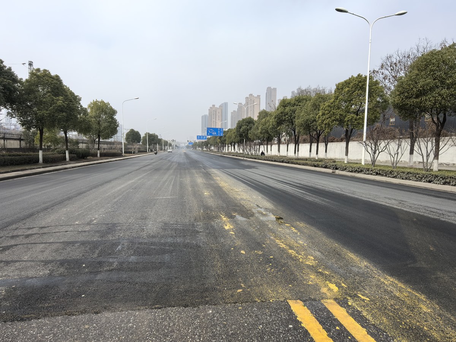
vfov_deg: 66.0
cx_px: 228
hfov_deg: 81.7
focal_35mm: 20
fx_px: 263
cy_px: 171
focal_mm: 1.95
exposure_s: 1/765
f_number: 2.2
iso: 50
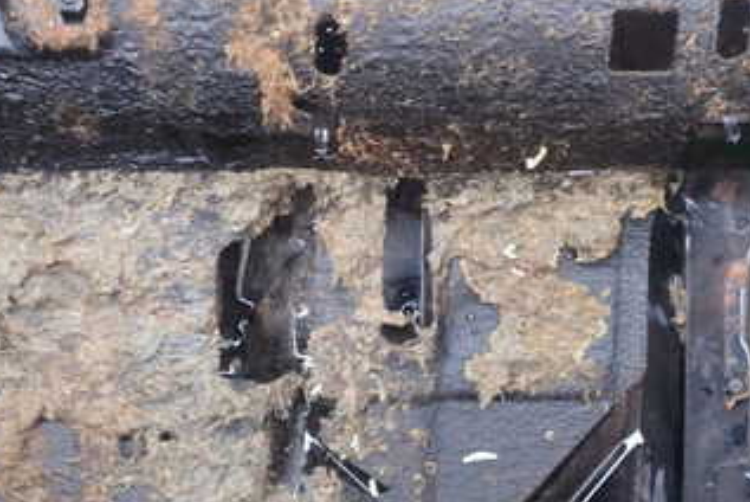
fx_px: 1230
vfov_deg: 23.0
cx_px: 336
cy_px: 279
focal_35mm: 59
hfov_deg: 33.9
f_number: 2.3
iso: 200
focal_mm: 5.4
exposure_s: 1/60
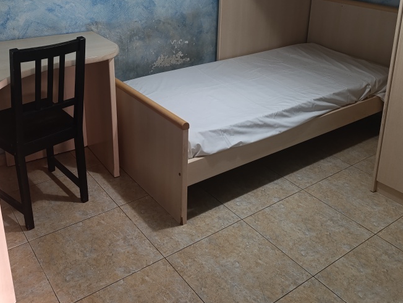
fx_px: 420
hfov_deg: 51.3
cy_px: 75
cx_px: 202
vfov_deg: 38.7
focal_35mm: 36
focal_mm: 6.14
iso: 800
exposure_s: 1/50
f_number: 1.6
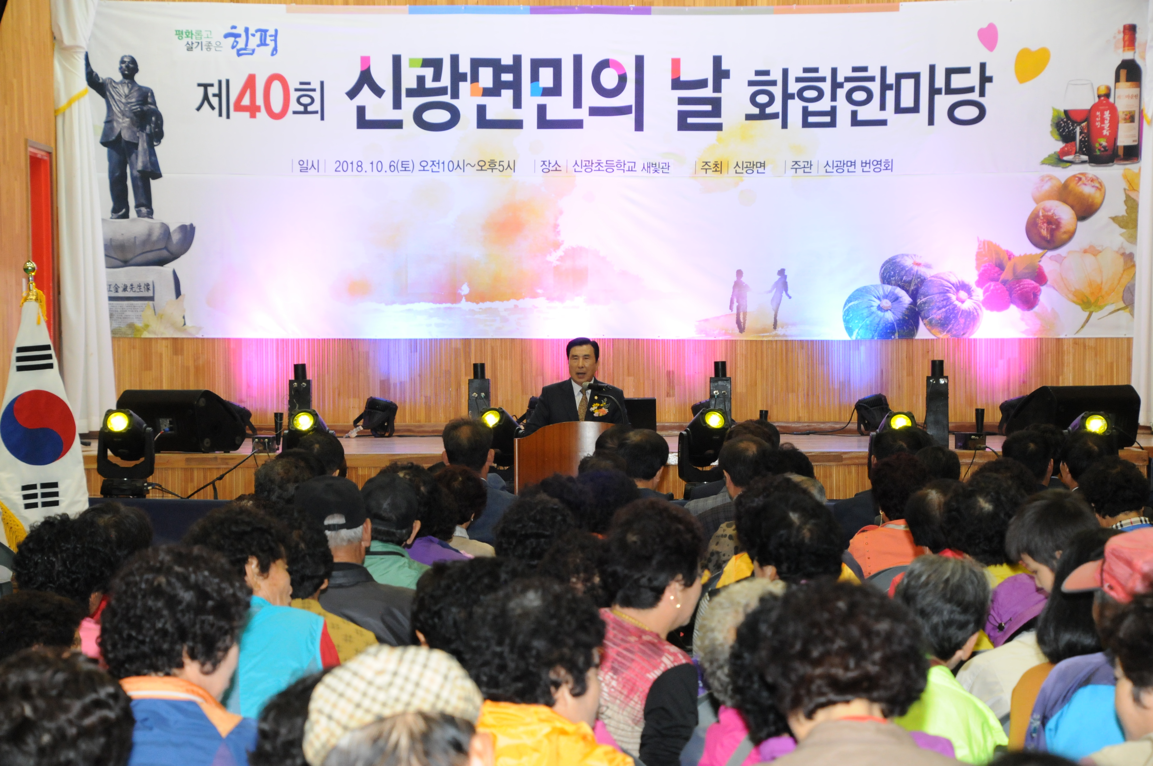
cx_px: 576
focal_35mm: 112
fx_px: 3599
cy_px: 383
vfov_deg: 12.1
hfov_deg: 18.2
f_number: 8
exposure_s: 1/60
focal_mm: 75
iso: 1600
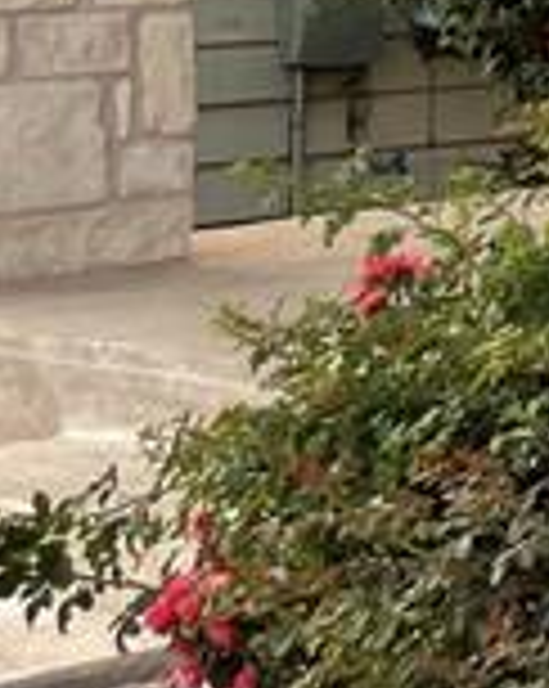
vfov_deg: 11.1
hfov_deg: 7.2
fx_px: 3460
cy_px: -211
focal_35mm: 170
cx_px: 2070
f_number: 1.6
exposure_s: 1/121
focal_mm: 4.2
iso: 32
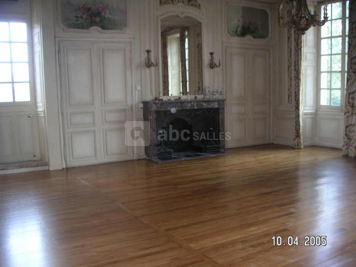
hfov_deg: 50.1
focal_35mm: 37
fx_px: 381
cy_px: 134
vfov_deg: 38.7
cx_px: 178
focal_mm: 5.7
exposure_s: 1/45
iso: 160
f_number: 2.8
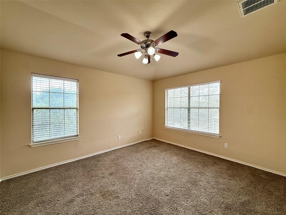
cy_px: 108
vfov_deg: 85.7
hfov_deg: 102.1
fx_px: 116
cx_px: 143
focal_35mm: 14
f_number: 2.2
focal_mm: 2.22
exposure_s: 1/120
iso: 80
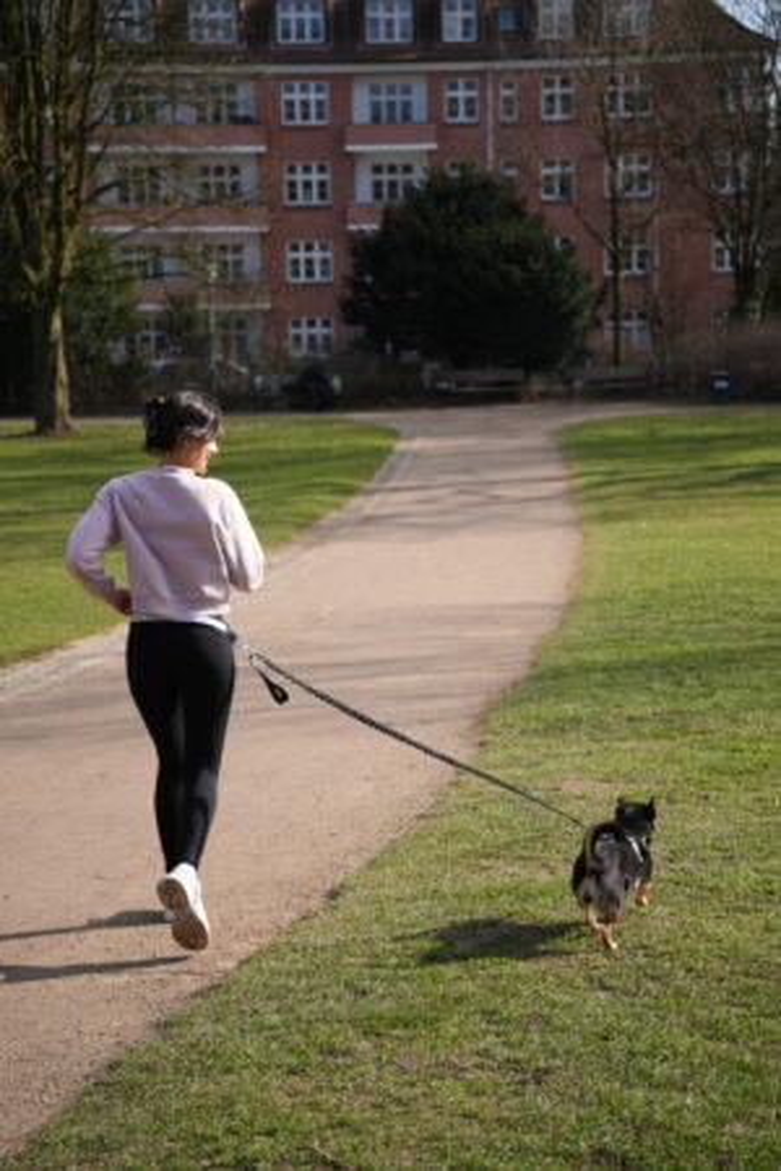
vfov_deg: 27.0
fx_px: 2440
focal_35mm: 75
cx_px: 390
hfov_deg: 18.2
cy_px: 586
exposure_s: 1/1250
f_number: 2.8
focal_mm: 50
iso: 100
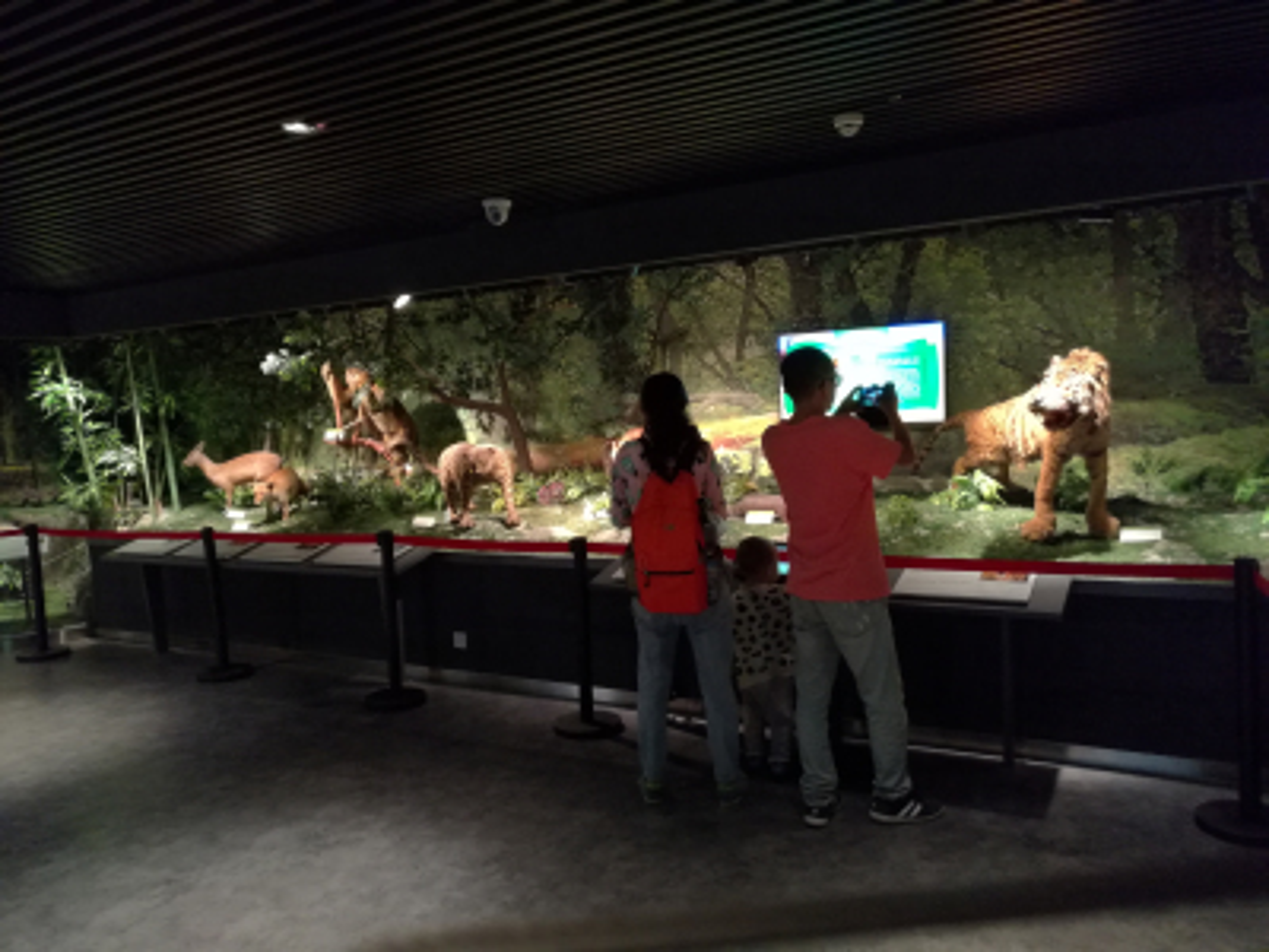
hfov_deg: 65.3
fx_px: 990
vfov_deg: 51.4
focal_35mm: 27
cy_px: 476
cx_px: 634
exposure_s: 1/20
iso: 500
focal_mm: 4.04
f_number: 2
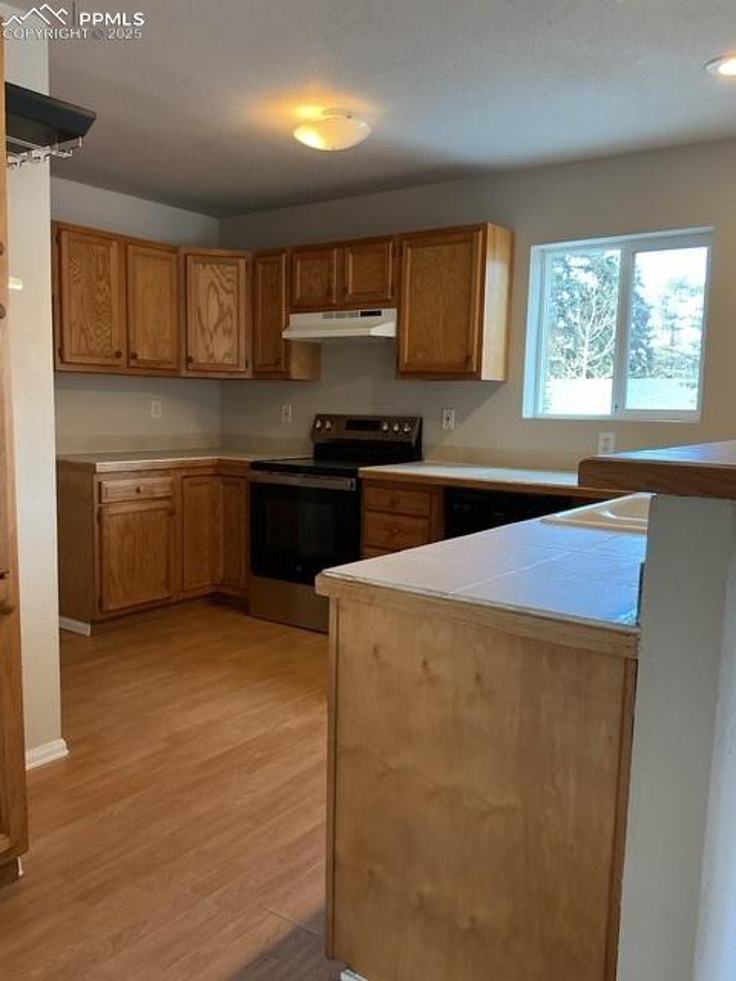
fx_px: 822
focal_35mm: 29
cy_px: 490
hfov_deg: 48.2
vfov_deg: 61.7
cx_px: 368
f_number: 1.8
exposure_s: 1/50
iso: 125
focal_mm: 3
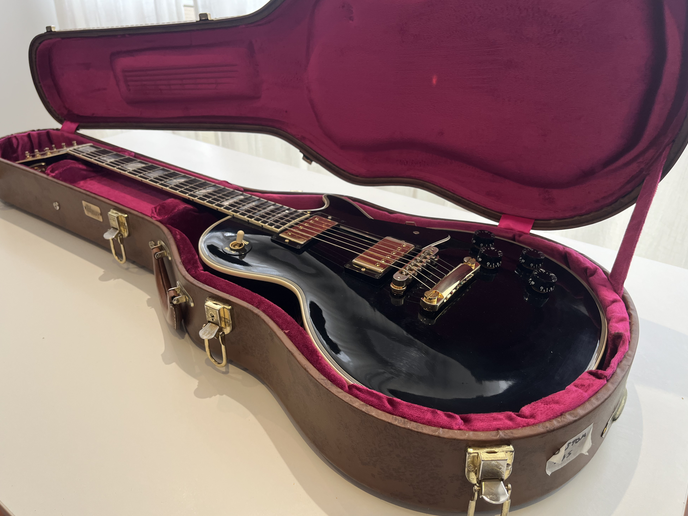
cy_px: 262
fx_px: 537
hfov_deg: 65.3
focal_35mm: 27
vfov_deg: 51.4
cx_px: 339
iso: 64
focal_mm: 5.1
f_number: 1.6
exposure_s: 1/100
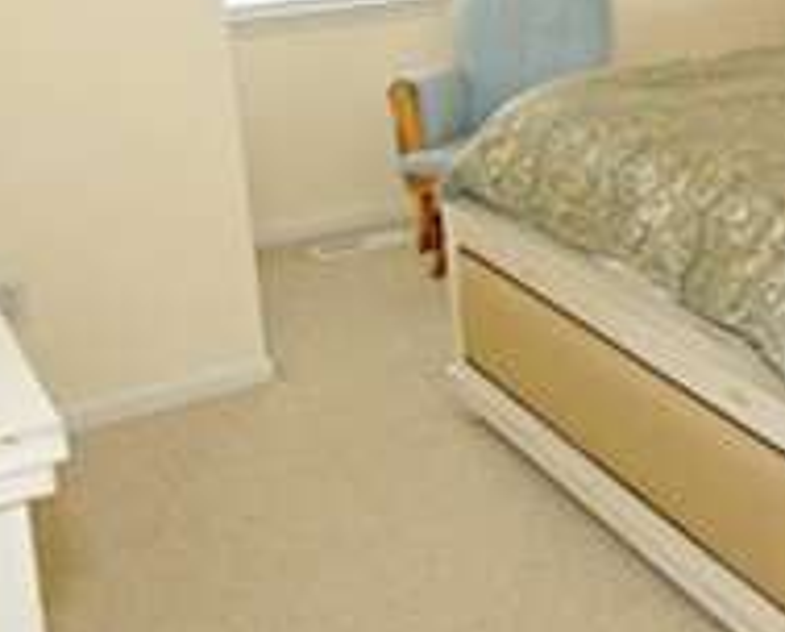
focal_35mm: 57
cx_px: 785
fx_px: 1327
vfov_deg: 26.2
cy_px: 112
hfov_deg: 30.6
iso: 100
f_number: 4
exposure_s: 1/60
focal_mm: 10
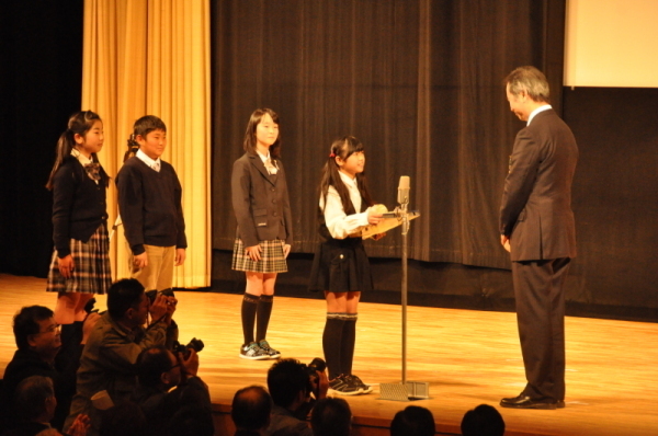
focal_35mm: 225
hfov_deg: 9.2
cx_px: 329
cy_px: 218
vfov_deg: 6.1
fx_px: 4106
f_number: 5.6
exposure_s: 1/60
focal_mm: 150
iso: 2500
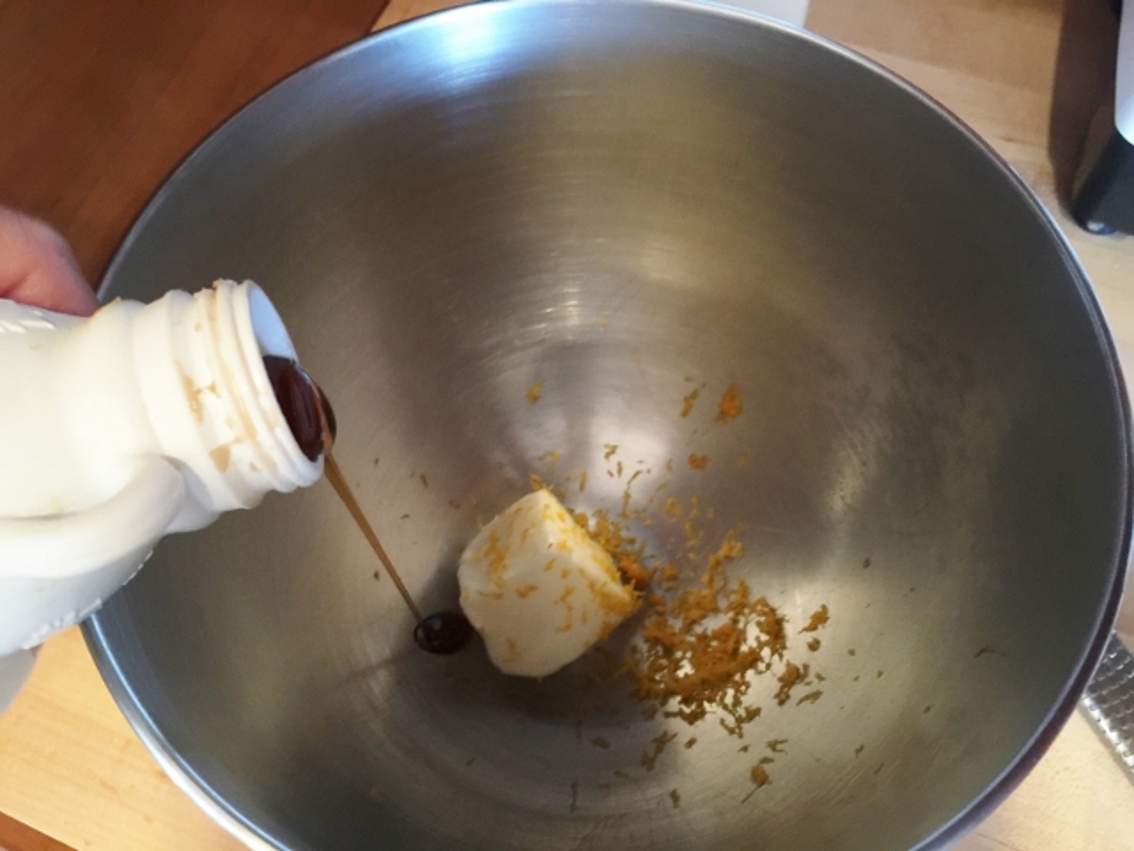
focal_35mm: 29
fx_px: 950
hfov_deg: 61.7
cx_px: 567
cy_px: 426
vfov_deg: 48.2
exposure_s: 1/10
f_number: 2.2
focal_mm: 4.15
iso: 125
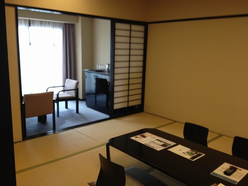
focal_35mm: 35
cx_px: 124
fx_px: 251
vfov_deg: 40.7
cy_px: 93
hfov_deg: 52.6
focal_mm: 4.28
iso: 50
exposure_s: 1/20
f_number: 2.4
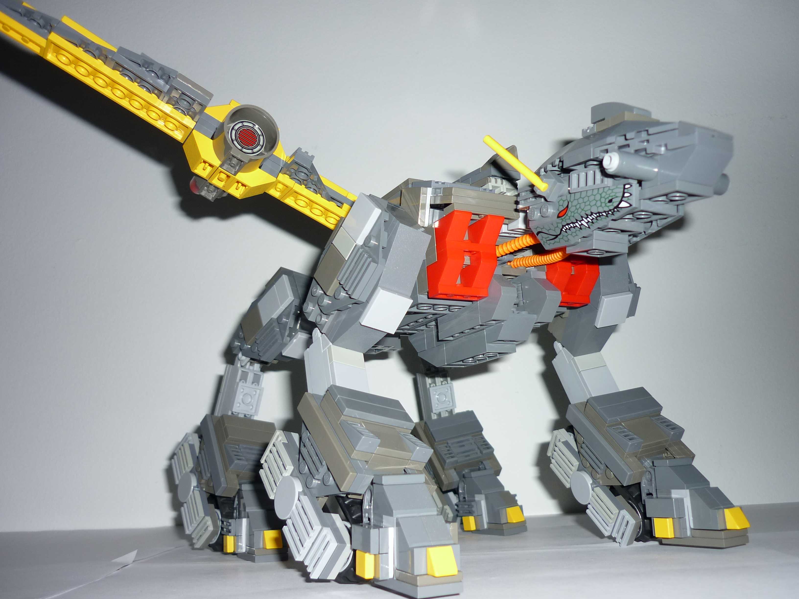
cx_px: 400
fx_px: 762
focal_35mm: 33
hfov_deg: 55.4
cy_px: 300
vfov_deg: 42.9
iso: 100
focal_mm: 5.5
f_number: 2.8
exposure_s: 1/60
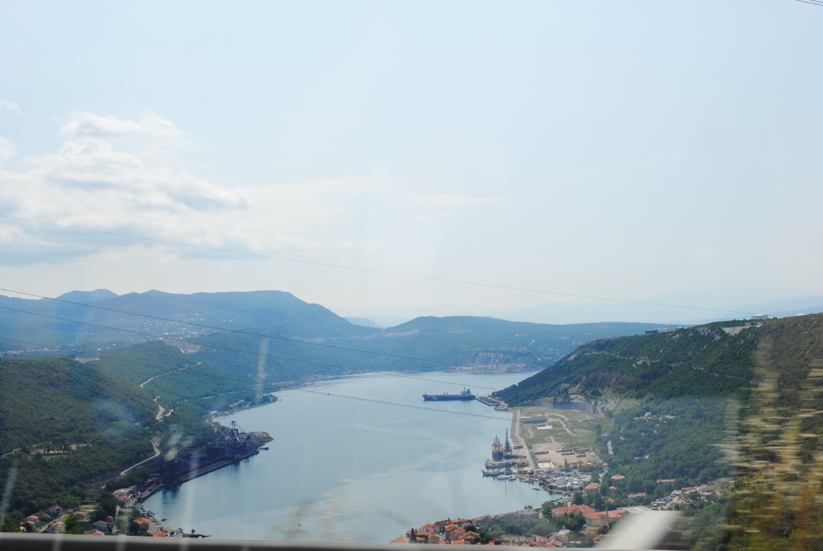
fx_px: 1030
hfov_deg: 43.6
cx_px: 412
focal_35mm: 45
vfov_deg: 29.9
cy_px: 276
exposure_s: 1/320
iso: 100
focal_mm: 30
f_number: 9
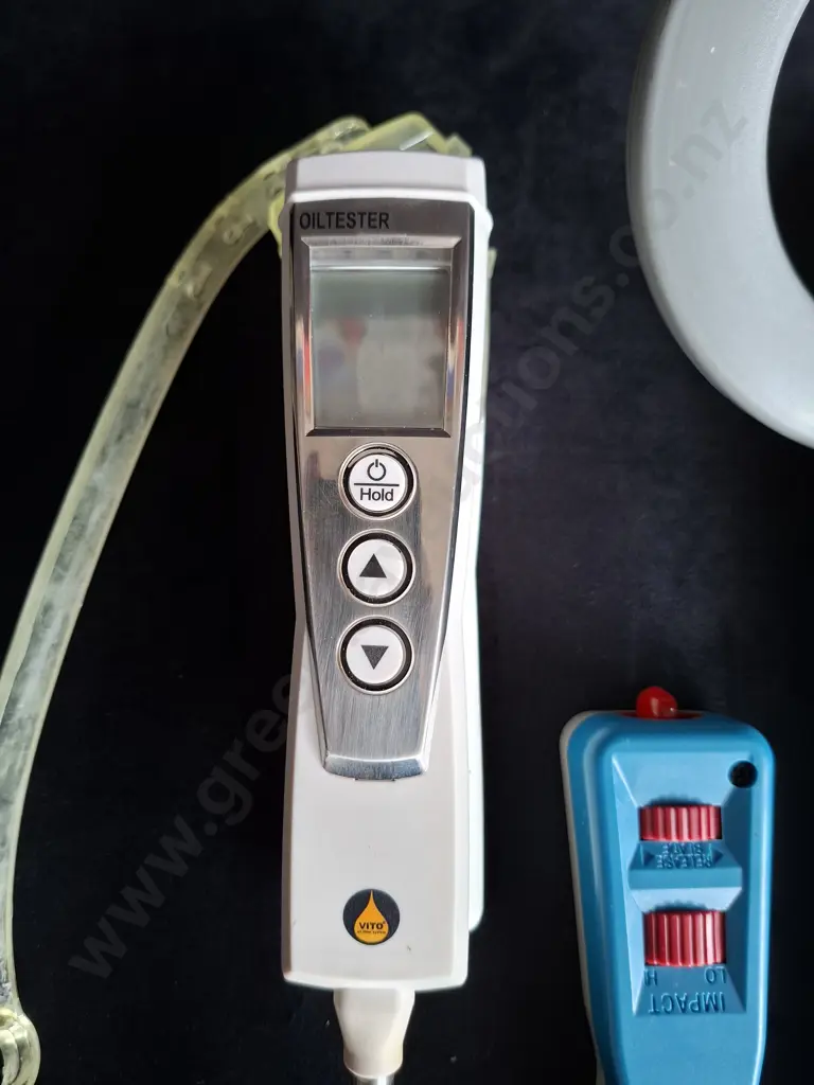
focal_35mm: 23
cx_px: 407
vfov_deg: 73.9
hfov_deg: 58.9
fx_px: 721
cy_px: 542
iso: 160
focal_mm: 5.54
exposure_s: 1/100
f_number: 1.8
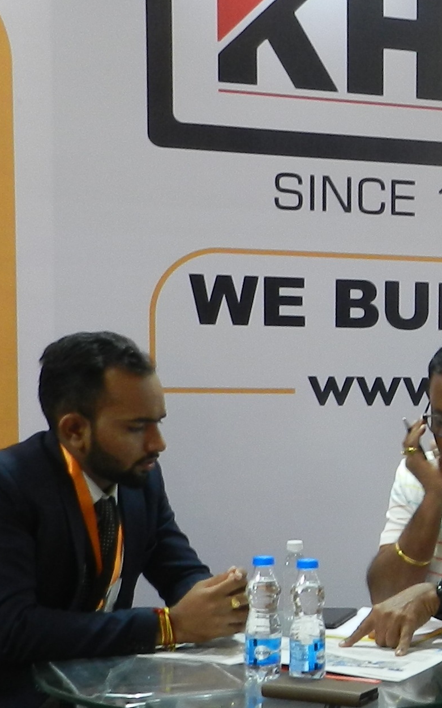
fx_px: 1504
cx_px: 547
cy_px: 491
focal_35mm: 78
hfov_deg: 16.0
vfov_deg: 26.3
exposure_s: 1/40
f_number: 3.4
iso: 160
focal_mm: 4
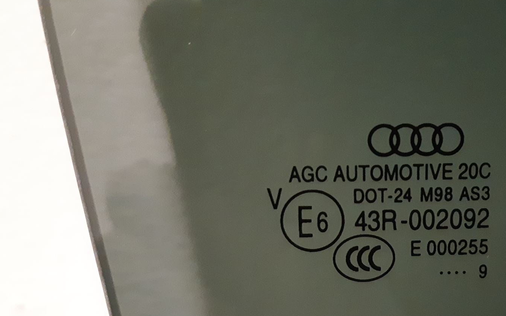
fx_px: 579
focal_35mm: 42
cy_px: 224
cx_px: 370
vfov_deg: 30.2
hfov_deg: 45.8
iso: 500
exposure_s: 1/25
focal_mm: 3.93
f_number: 1.7
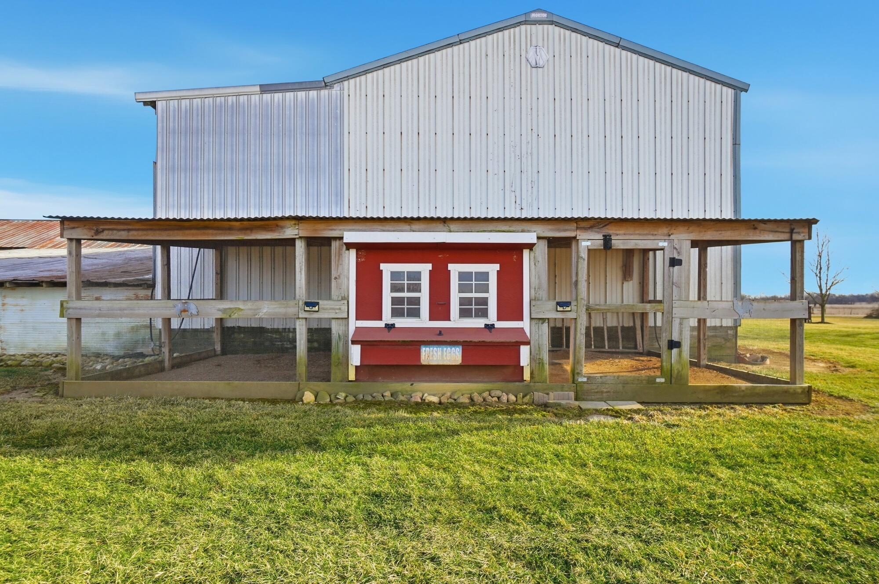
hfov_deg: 85.5
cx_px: 440
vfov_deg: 63.1
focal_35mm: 20
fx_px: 476
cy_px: 292
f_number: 4.5
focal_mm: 13
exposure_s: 1/4000
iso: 100
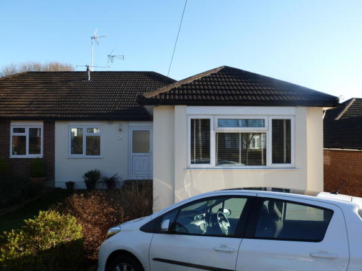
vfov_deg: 49.7
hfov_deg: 63.5
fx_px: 293
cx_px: 181
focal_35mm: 28
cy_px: 136
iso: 100
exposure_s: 1/250
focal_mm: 5
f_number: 4
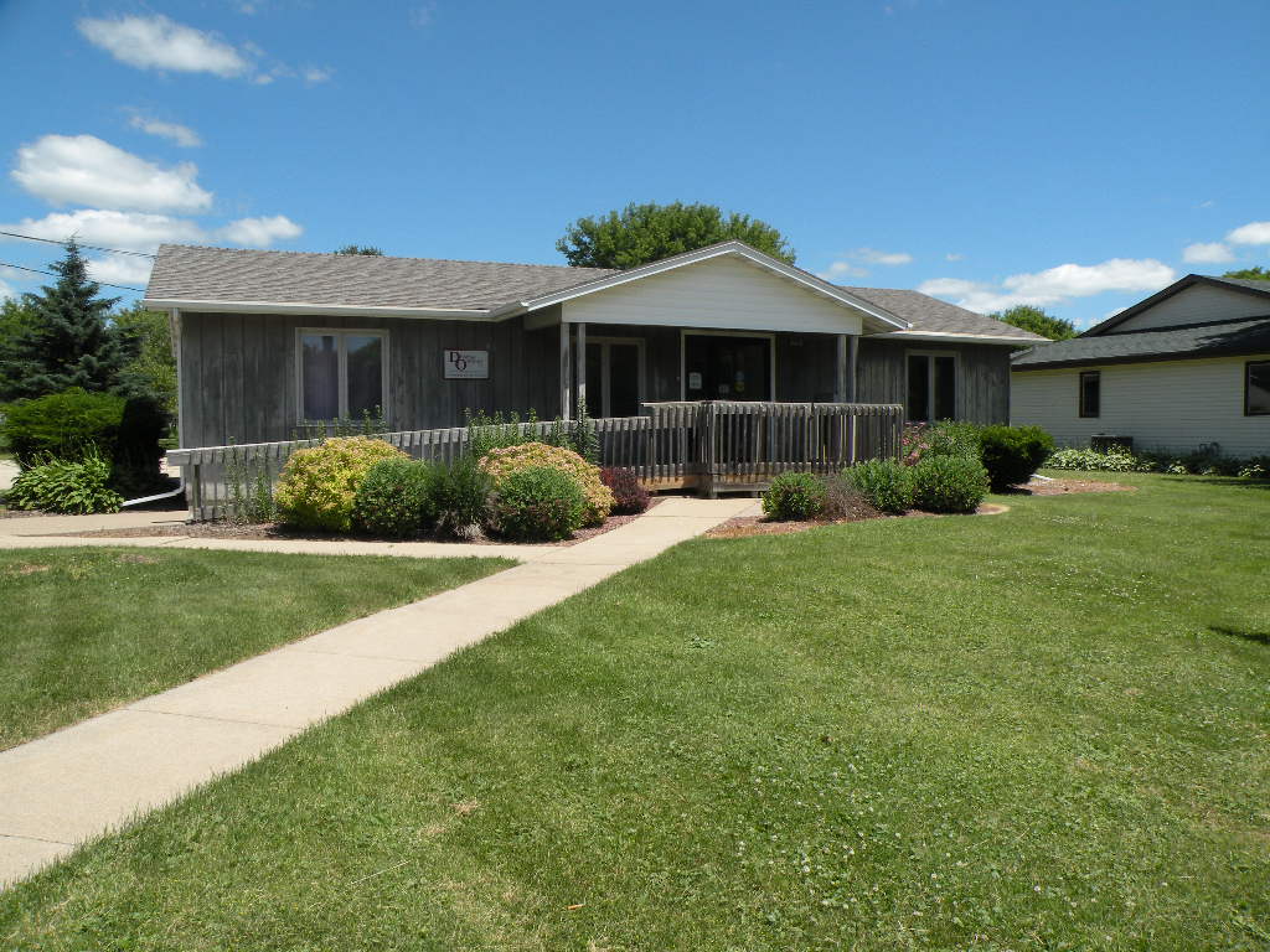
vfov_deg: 51.4
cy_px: 476
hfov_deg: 65.3
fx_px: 991
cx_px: 635
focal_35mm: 27
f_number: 6.3
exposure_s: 1/250
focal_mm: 4.7
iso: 64
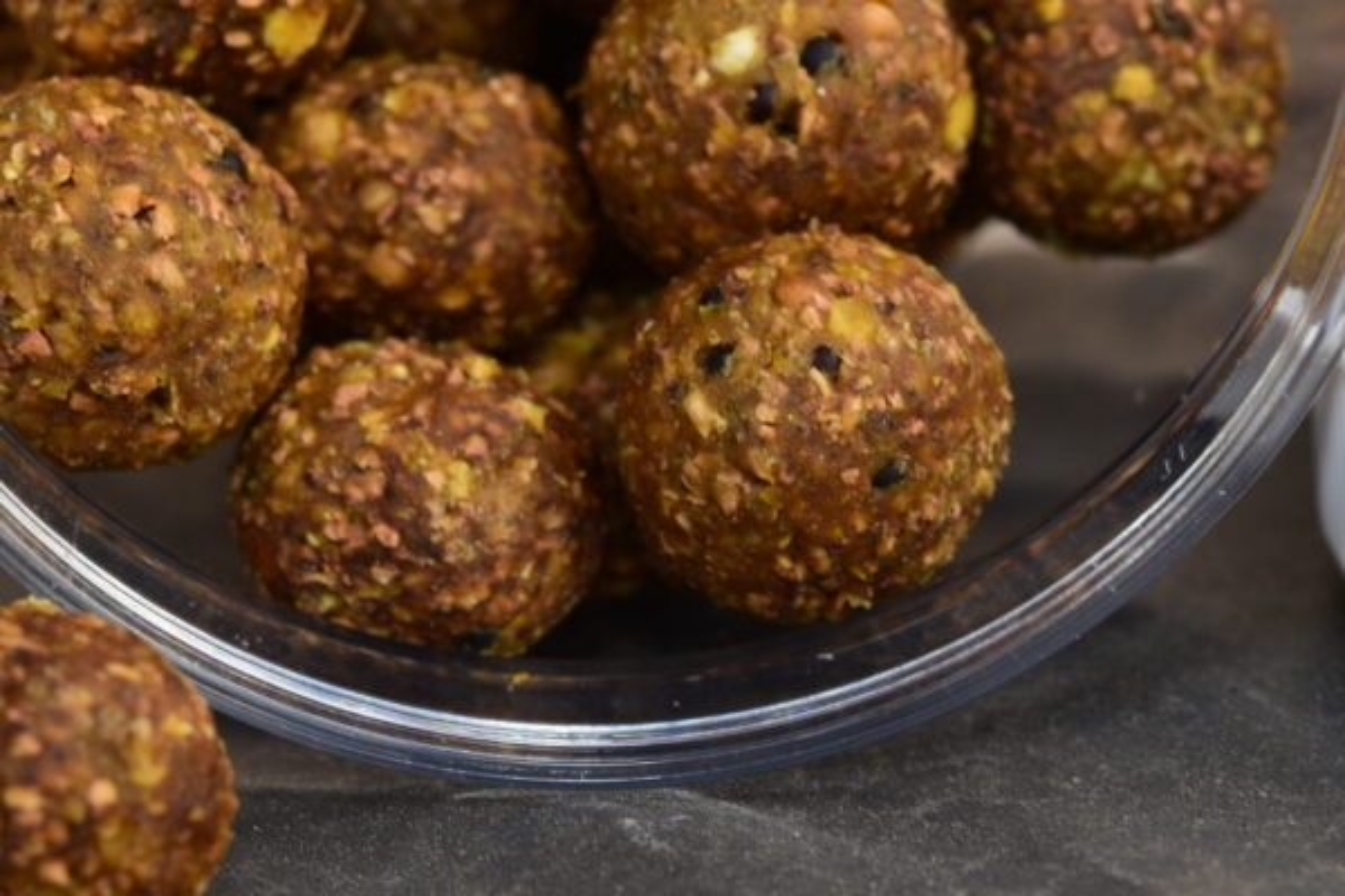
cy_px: 448
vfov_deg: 8.7
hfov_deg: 13.0
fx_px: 5884
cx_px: 672
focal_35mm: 158
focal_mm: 105
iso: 100
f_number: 16
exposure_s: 1/15
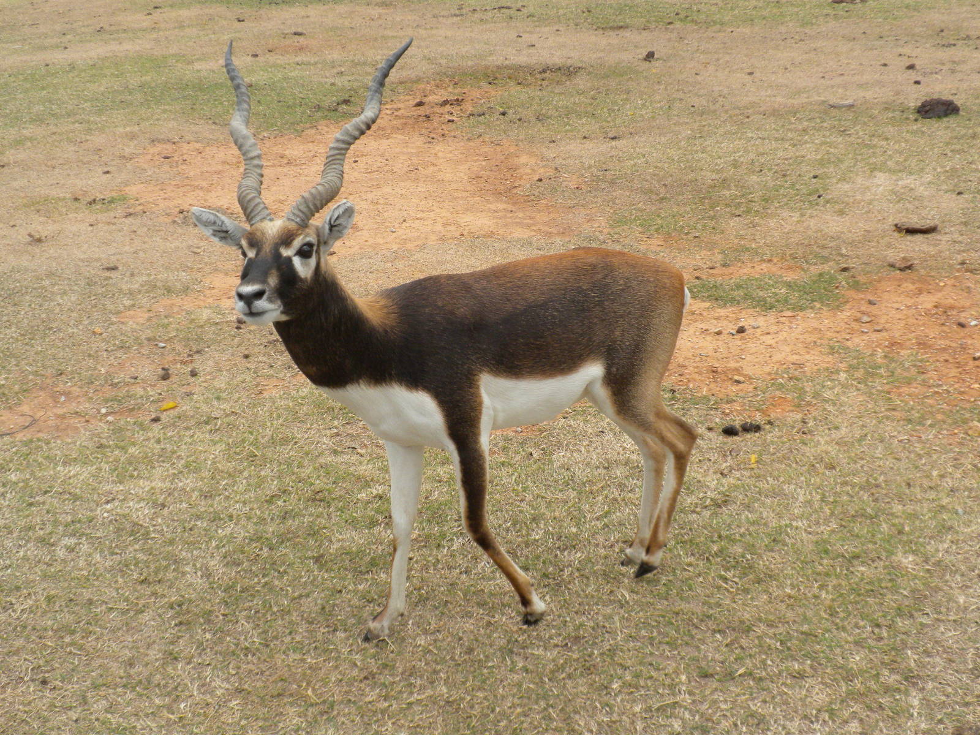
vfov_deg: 28.0
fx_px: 1472
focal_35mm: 52
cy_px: 368
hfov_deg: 36.8
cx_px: 490
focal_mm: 9.1
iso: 161
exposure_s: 1/434
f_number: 4.3
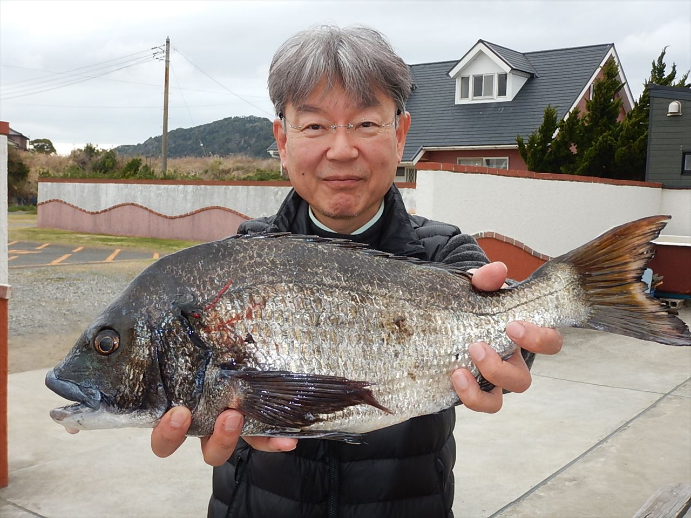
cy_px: 259
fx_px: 798
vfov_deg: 36.0
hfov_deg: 46.8
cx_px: 346
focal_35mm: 40
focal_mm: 7.2
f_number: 4.2
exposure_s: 1/160
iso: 125
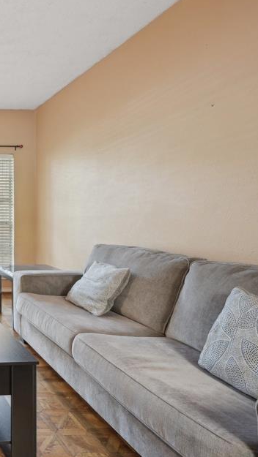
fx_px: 292
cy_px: 222
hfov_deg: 32.4
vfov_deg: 76.3
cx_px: -95
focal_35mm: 24
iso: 250
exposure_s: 1/2.5
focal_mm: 14
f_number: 9
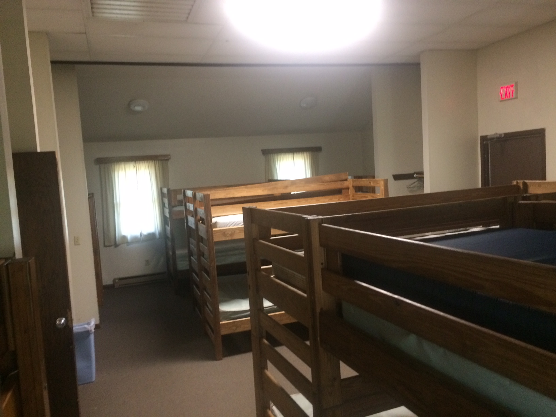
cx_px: 278
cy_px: 208
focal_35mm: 29
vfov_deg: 48.2
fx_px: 466
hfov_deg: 61.7
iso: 250
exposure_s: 1/24
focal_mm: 4.15
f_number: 2.2
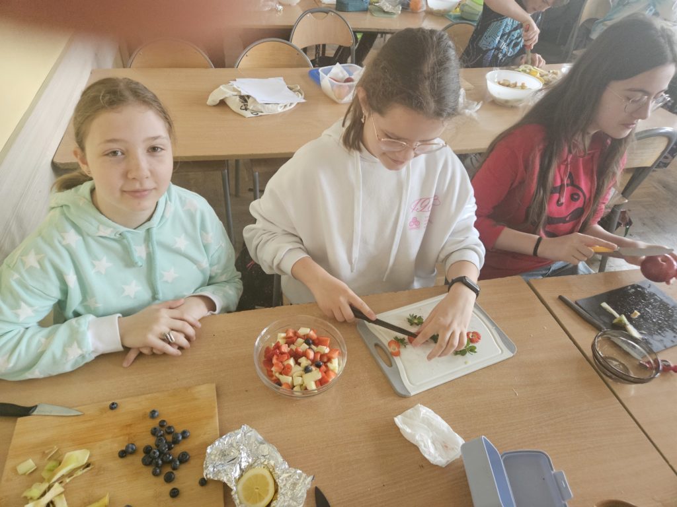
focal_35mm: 23
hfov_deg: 73.9
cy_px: 254
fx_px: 450
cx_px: 338
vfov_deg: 58.9
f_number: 1.8
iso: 640
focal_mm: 5.4
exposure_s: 1/100
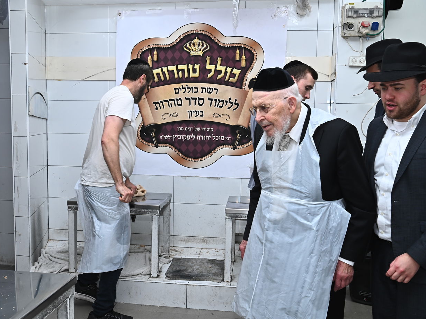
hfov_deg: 52.6
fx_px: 431
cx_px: 206
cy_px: 160
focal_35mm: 35
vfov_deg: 40.7
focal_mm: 32
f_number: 8
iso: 1000
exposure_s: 1/200
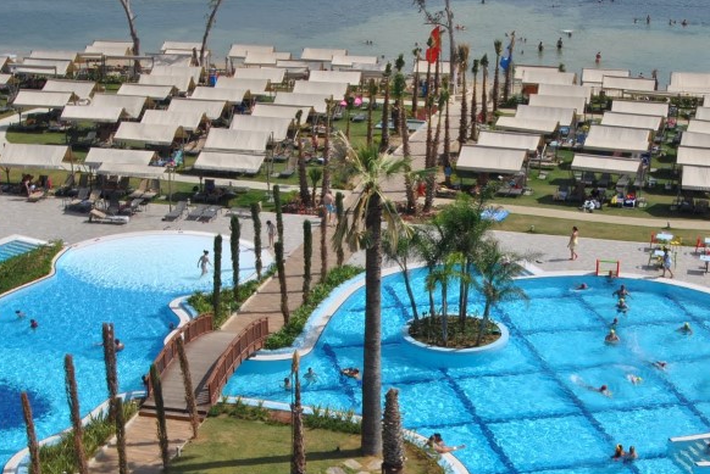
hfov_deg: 28.3
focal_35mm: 71
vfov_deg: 18.8
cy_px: 458
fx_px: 1401
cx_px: 453
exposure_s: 1/320
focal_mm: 24
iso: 100
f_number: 9
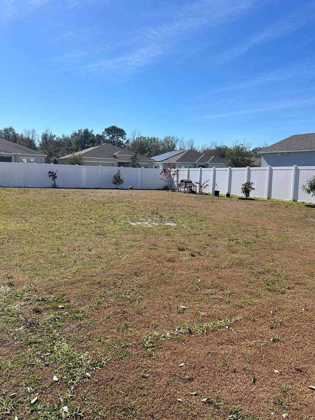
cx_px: 167
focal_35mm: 28
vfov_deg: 63.4
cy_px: 220
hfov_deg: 49.7
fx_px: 340
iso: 50
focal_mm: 5.7
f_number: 1.5
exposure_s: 1/5319
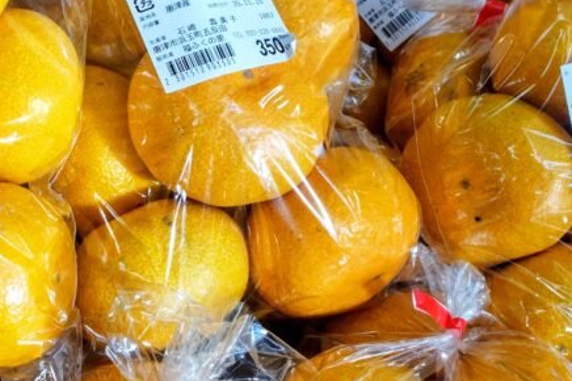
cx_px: 148
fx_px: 873
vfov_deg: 24.6
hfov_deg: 35.5
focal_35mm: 55
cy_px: 190
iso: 50
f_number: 2
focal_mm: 3.43
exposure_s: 1/197
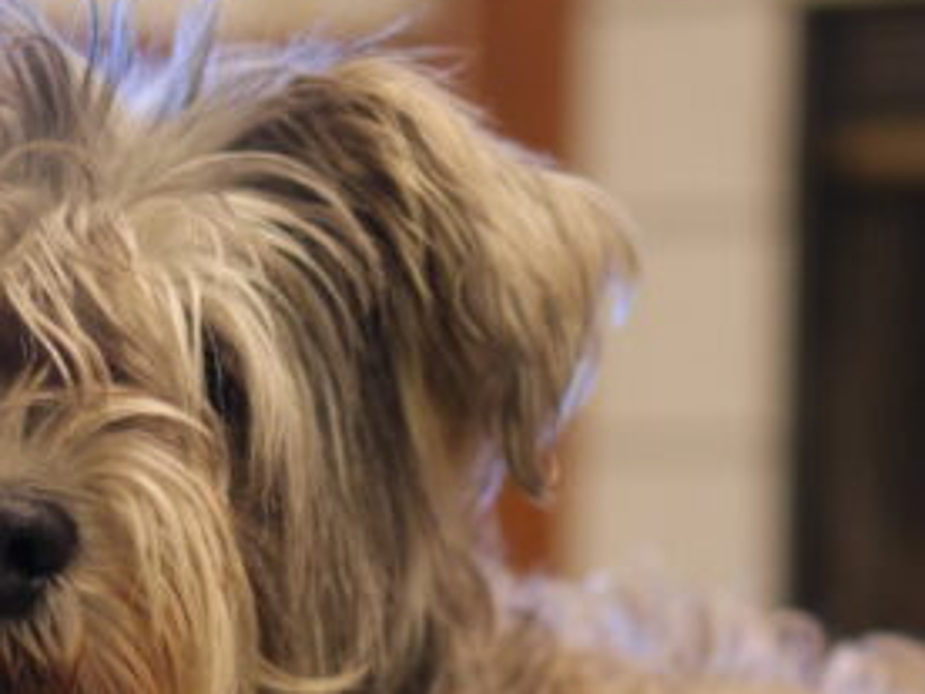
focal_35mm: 139
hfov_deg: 14.2
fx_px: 3714
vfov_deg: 10.5
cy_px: 888
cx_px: 449
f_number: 1.4
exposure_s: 1/60
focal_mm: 25
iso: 1000
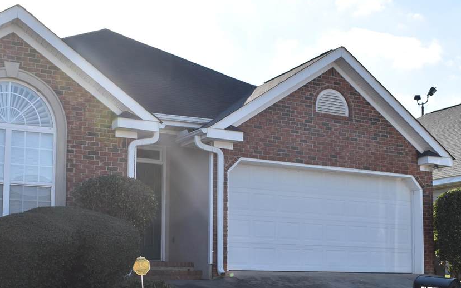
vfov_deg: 24.5
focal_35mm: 52
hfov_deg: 38.7
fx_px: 653
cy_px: 232
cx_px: 189
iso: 100
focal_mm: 22
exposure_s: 1/200
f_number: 7.1
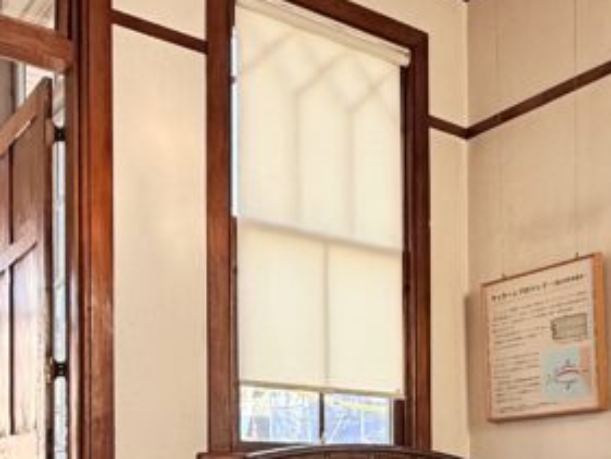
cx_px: 331
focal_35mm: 51
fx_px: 901
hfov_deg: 37.5
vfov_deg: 26.7
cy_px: 479
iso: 64
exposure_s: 1/116
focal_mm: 2.22
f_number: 2.2
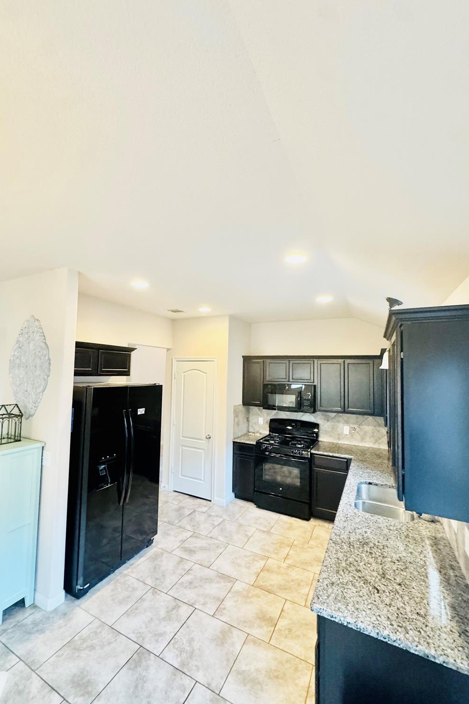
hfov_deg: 77.2
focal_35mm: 15
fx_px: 293
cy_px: 356
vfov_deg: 100.4
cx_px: 220
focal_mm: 2.22
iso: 400
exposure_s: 1/60
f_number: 2.2
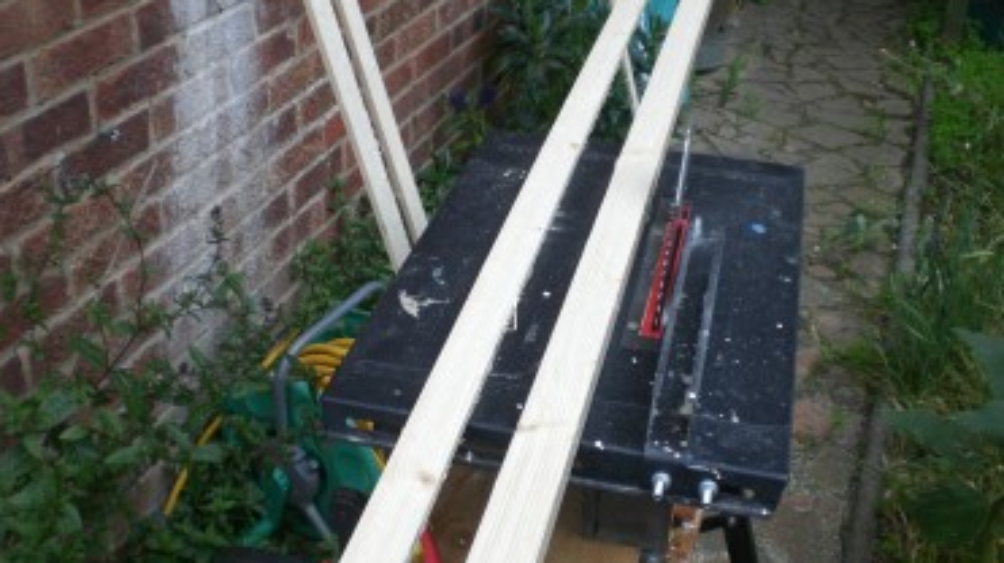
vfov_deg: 28.3
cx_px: 506
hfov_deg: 48.4
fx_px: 1117
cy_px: 309
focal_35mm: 42
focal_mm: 6.3
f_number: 3.1
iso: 50
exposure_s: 1/160
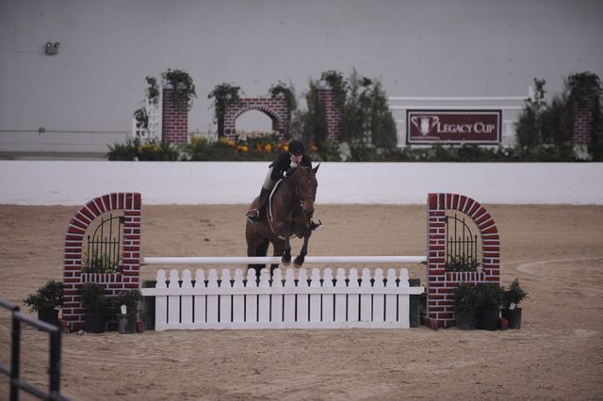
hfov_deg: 10.3
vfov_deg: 6.9
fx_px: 3348
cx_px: 302
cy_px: 200
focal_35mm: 200
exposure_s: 1/400
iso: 5000
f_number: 2.8
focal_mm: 200
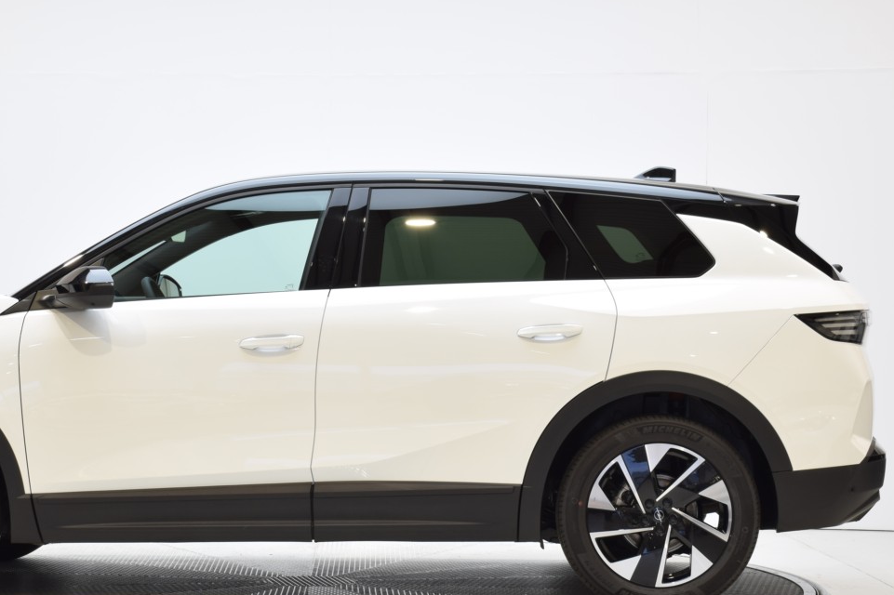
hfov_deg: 22.8
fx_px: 2209
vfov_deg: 15.3
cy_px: 370
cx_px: 310
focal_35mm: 89
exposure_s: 1/3
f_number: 10
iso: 100
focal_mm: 38
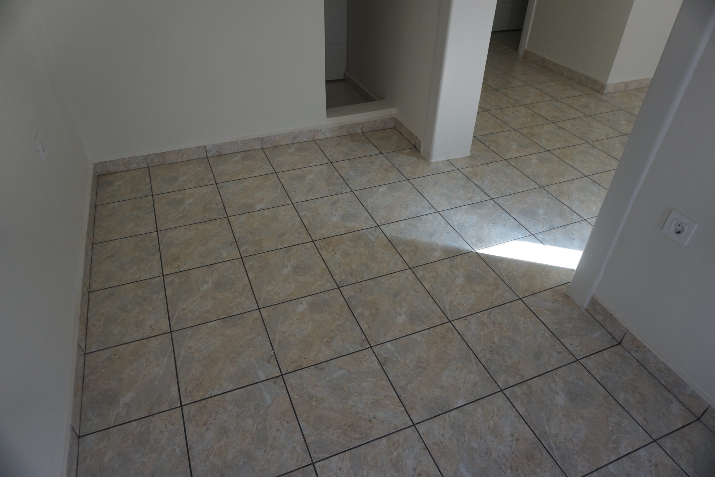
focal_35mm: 24
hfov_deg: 73.7
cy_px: 238
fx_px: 477
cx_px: 358
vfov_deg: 53.1
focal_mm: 16
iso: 320
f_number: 4
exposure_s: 1/160
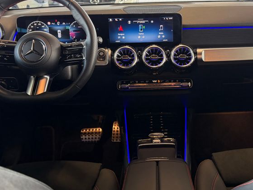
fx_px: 322
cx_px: 152
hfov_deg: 42.7
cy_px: 83
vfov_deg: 32.8
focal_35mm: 44
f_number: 1.78
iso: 200
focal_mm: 6.76
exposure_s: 1/80
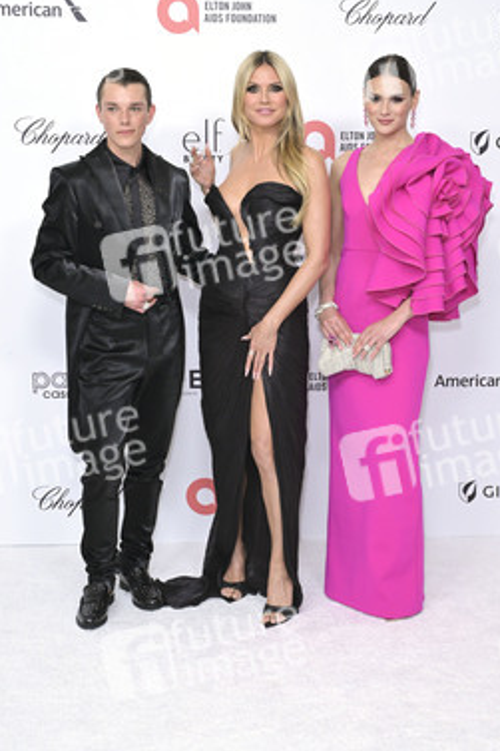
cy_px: 355
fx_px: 1084
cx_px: 261
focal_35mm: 52
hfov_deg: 26.0
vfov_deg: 38.2
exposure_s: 1/250
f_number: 5.6
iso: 2000
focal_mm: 49
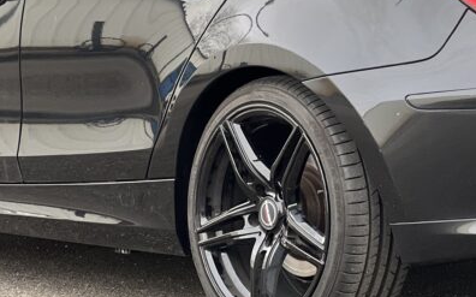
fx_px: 2139
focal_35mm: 165
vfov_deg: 7.9
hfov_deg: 12.6
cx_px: 460
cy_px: -11
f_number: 2.8
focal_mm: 9
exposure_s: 1/121
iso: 64
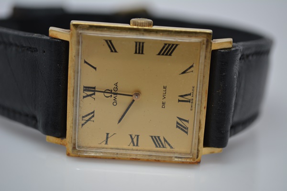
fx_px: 478
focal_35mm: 60
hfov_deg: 33.4
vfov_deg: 22.6
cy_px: 96
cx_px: 144
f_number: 5.3
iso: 560
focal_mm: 40
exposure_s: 1/60
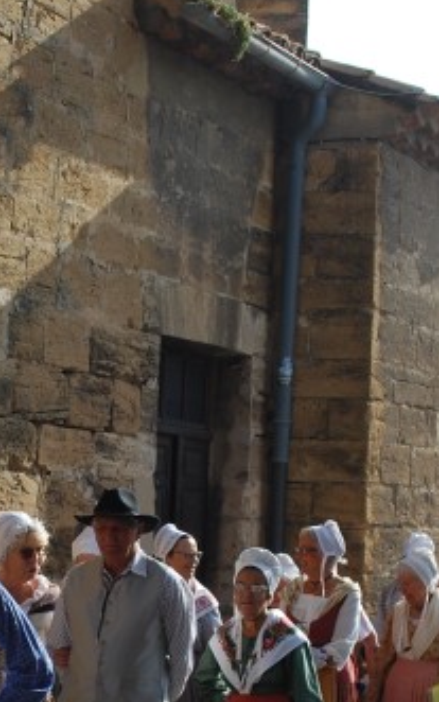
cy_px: 506
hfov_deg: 12.2
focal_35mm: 107
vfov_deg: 19.3
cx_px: 72
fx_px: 2052
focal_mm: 29
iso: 100
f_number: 6.3
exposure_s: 1/160
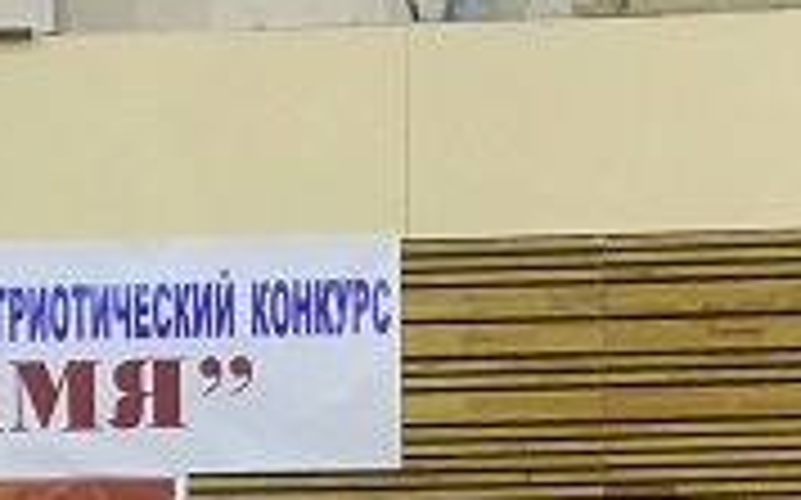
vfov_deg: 9.1
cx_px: 50
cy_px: 860
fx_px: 3011
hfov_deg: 15.0
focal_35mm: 138
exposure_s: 1/33
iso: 50
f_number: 2.2
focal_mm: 4.15
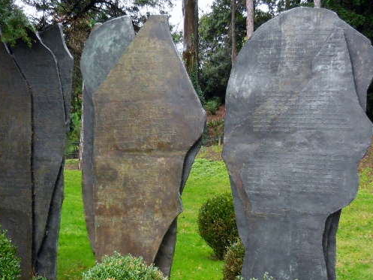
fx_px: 722
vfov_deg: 21.9
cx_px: 182
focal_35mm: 67
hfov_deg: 29.0
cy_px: 163
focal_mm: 9.4
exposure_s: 1/60
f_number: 4.3
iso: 900
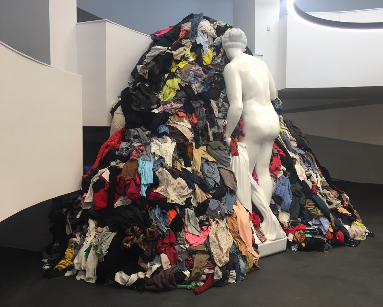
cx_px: 208
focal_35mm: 31
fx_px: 351
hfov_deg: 57.1
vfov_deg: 47.1
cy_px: 152
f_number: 2.2
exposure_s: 1/33
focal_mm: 4.15
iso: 50
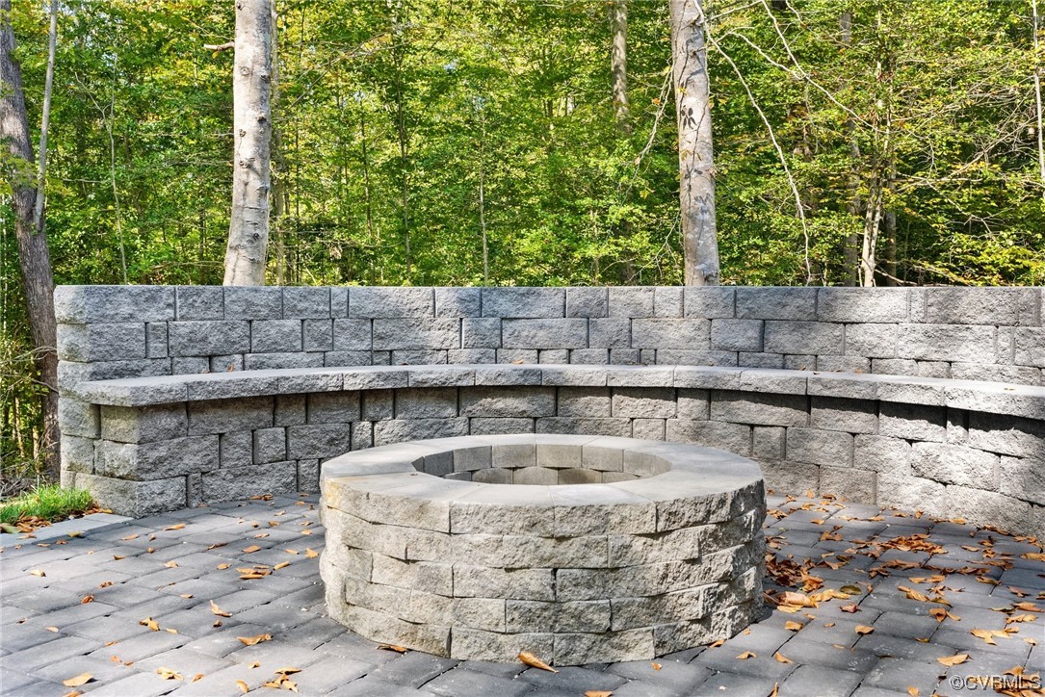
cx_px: 522
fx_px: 1016
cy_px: 348
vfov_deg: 37.9
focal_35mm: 35
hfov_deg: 54.4
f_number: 9
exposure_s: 1/200
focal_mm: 35
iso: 640
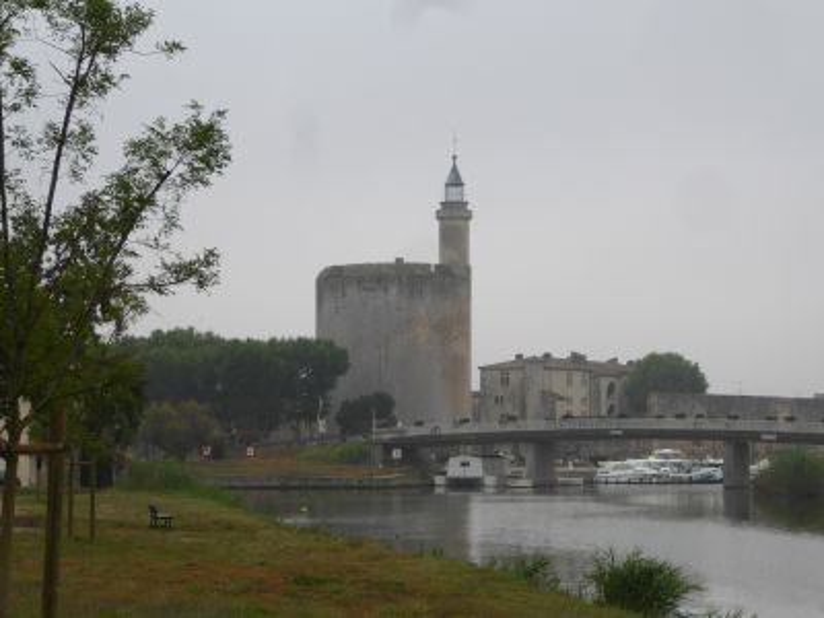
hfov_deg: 20.0
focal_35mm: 98
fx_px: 2333
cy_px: 309
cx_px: 412
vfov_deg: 15.1
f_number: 4.9
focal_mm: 16.1
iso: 80
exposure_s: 1/125
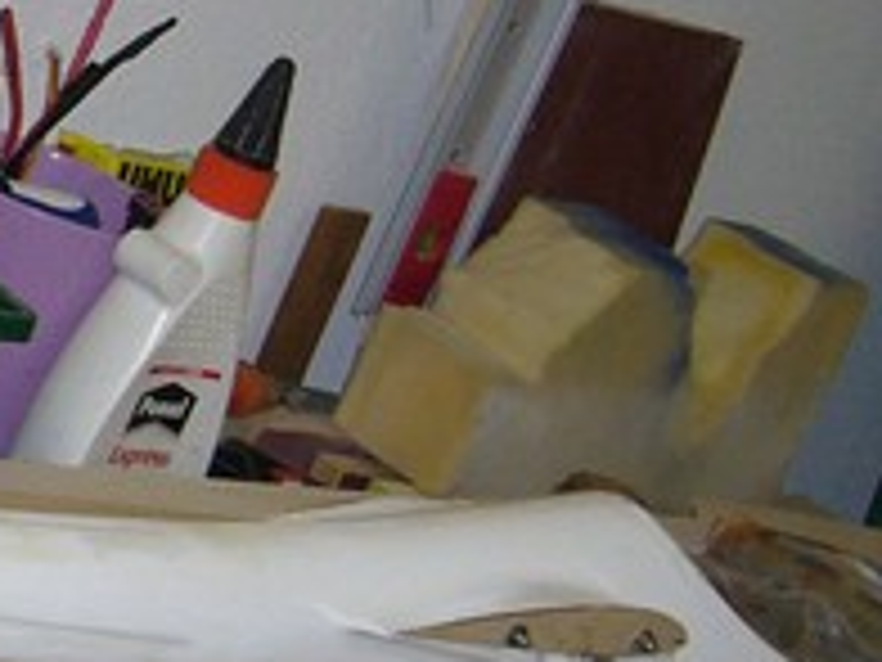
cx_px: -482
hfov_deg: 13.0
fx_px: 3644
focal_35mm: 143
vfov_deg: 10.4
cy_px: 333
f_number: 2.8
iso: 100
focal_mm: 5.8
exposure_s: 1/60
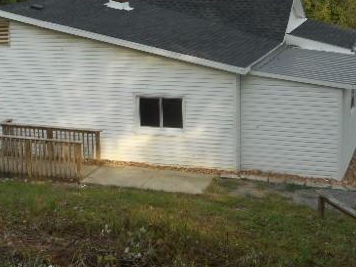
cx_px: 164
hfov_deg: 24.7
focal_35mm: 79
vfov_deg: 18.6
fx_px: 812
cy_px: 82
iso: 80
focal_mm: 7.9
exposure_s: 1/200
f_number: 4.7
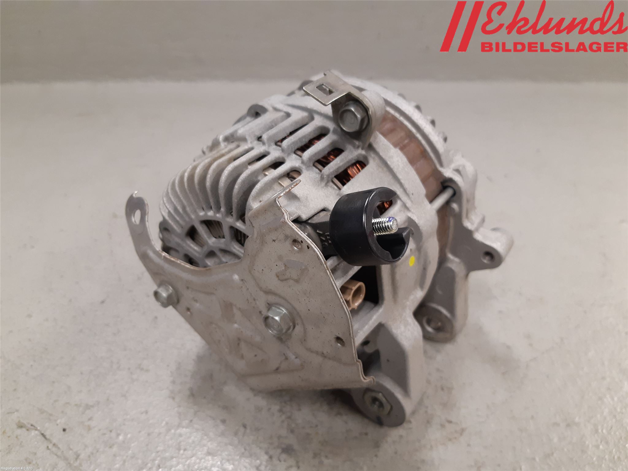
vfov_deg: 53.1
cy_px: 236
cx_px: 314
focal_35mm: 26
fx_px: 472
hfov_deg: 67.3
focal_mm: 3.93
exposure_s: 1/50
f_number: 1.7
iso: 160
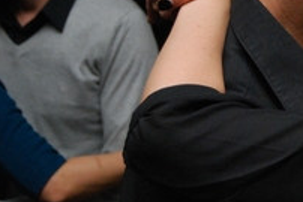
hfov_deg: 11.3
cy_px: 14
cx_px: 374
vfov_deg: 7.7
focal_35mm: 178
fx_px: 1499
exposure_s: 1/60
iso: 1100
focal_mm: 40
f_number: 5
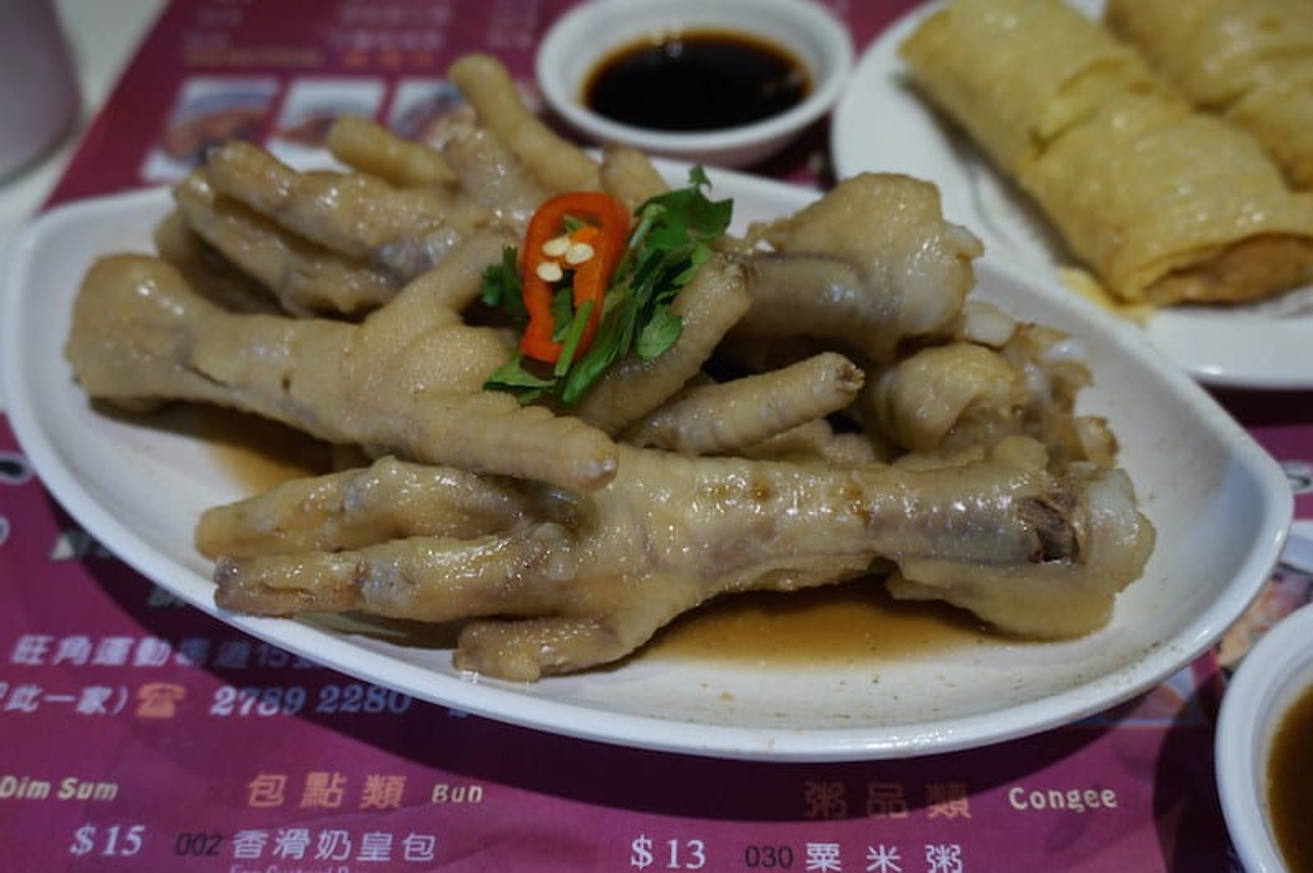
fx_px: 1148
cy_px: 436
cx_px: 656
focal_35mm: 32
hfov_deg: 59.5
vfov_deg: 41.6
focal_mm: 21
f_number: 4
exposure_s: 1/60
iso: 320
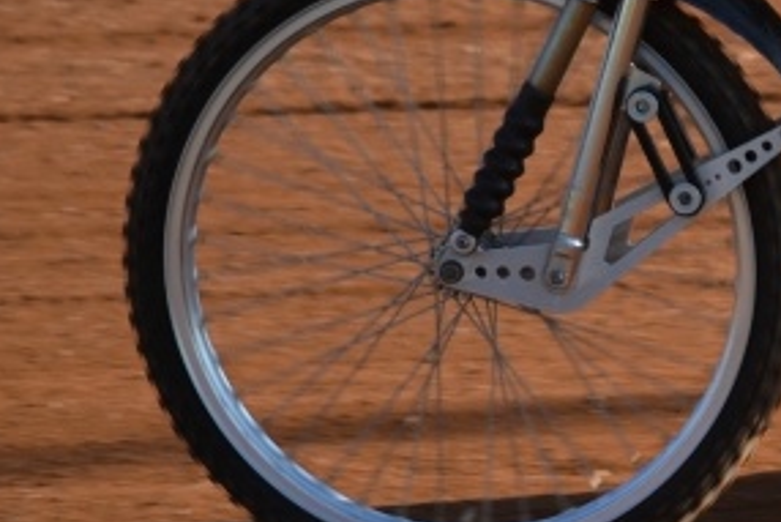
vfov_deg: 3.9
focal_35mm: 356
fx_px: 7735
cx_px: 1068
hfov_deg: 5.7
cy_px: -23
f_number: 4.8
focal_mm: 85
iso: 400
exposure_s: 1/1250
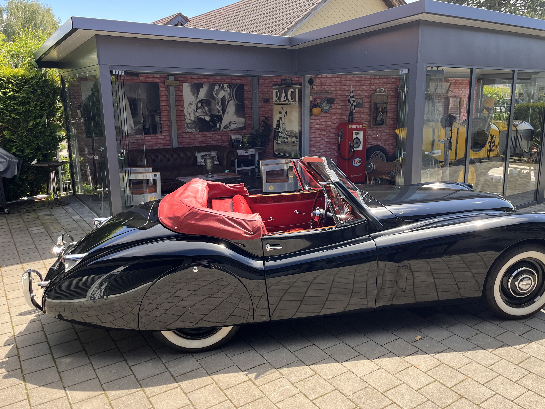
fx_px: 457
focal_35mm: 29
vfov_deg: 48.2
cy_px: 196
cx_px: 301
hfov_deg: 61.5
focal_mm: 5.1
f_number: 1.6
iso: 50
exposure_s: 1/457
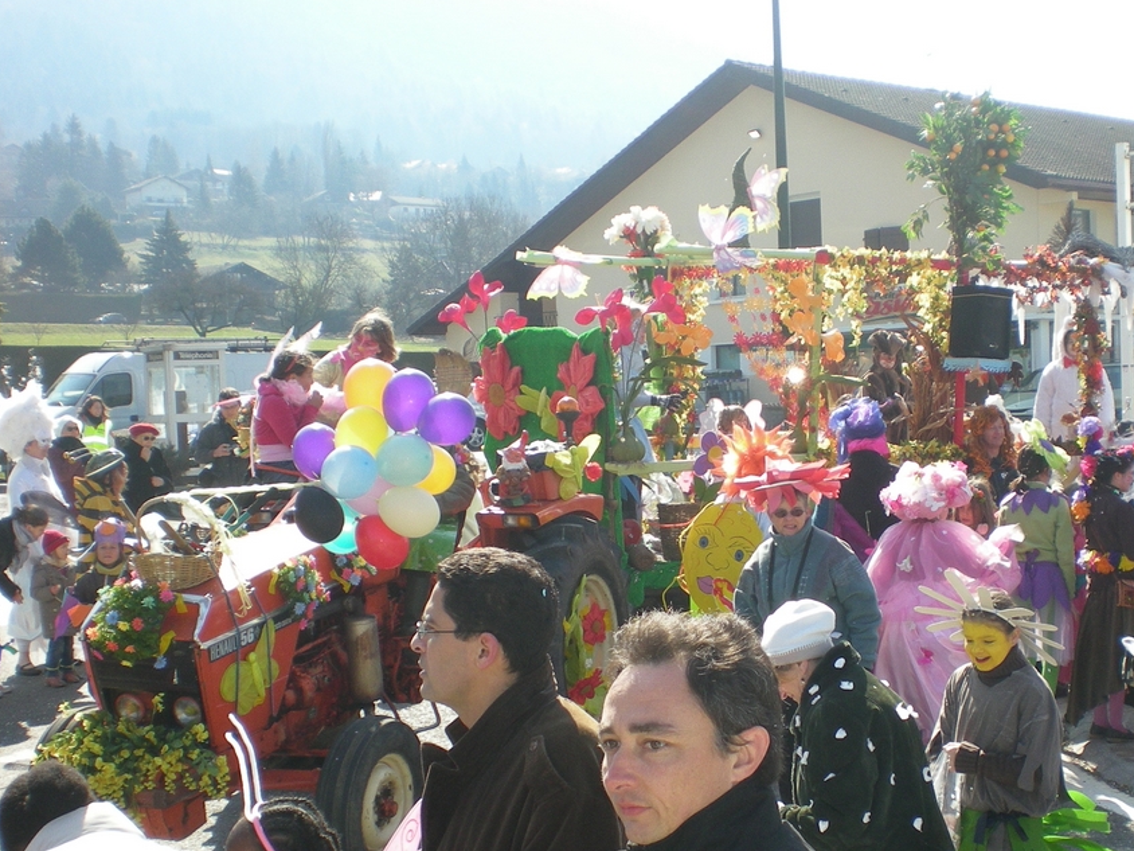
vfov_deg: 26.9
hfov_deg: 35.2
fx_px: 1769
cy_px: 539
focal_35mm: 54
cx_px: 767
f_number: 4.6
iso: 77
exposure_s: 1/214
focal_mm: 6.3
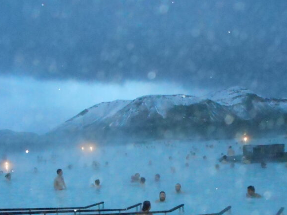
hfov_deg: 43.0
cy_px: 181
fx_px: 365
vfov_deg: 31.7
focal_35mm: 44
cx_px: 143
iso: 1600
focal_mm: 4.5
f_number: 3.7
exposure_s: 1/25
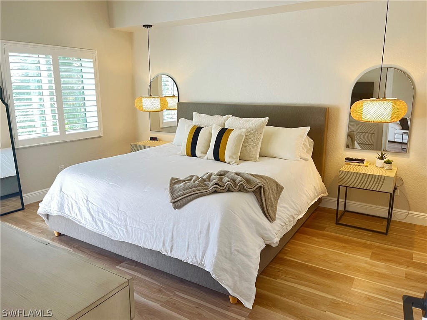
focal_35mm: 26
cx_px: 214
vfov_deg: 53.1
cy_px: 160
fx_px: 321
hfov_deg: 67.3
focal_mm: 5.1
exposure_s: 1/60
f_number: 1.6
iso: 200
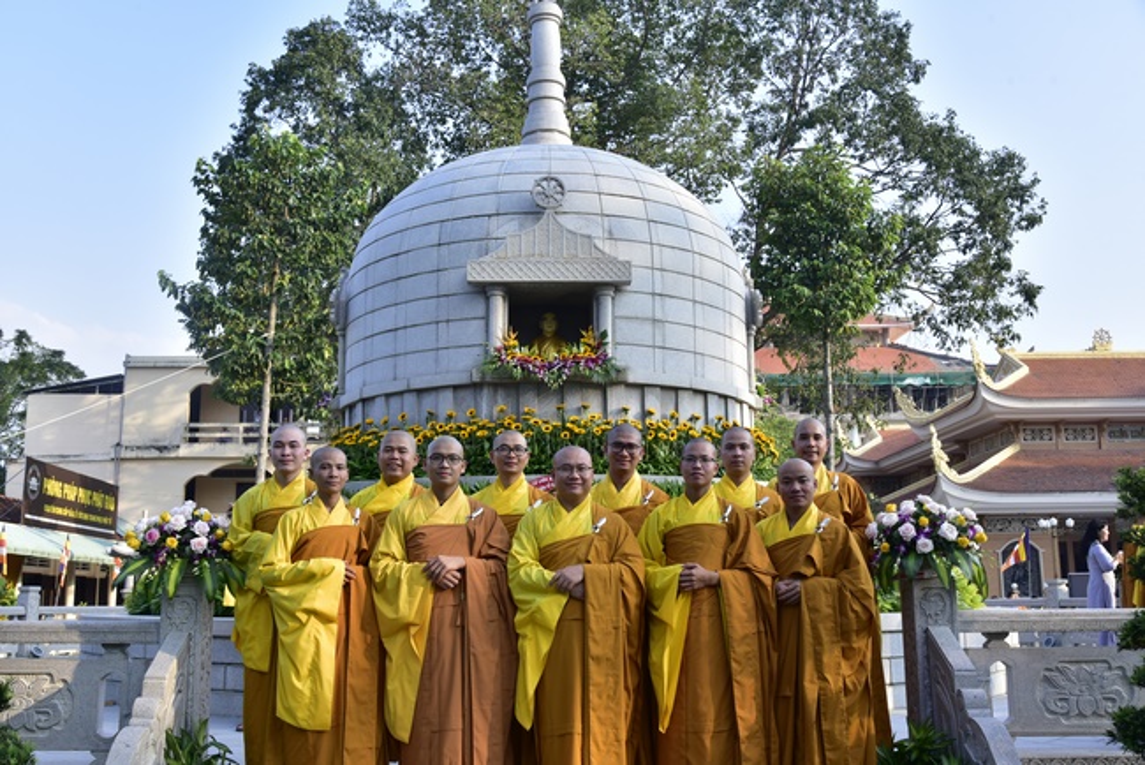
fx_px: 1082
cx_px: 572
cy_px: 382
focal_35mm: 34
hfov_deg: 55.8
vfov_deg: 38.9
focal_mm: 34
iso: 320
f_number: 10
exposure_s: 1/160
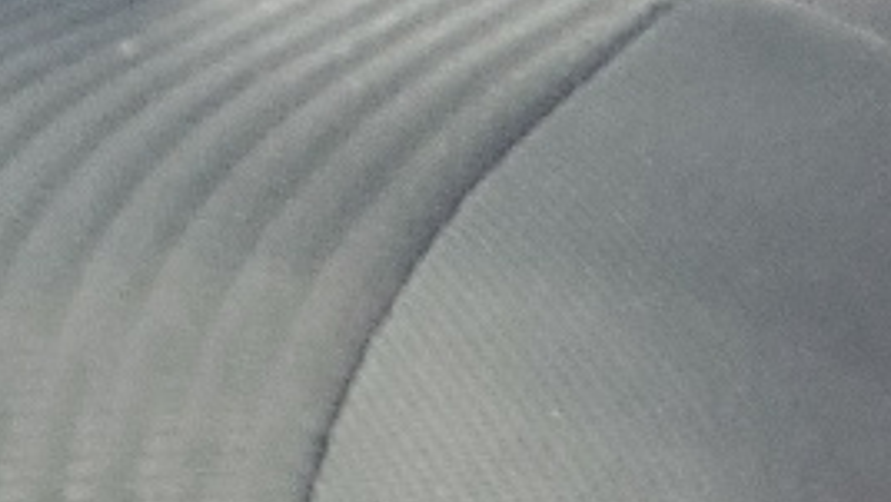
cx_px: 2467
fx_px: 3994
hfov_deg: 10.2
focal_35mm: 169
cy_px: 868
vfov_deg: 7.0
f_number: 1.5
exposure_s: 1/60.2
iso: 74
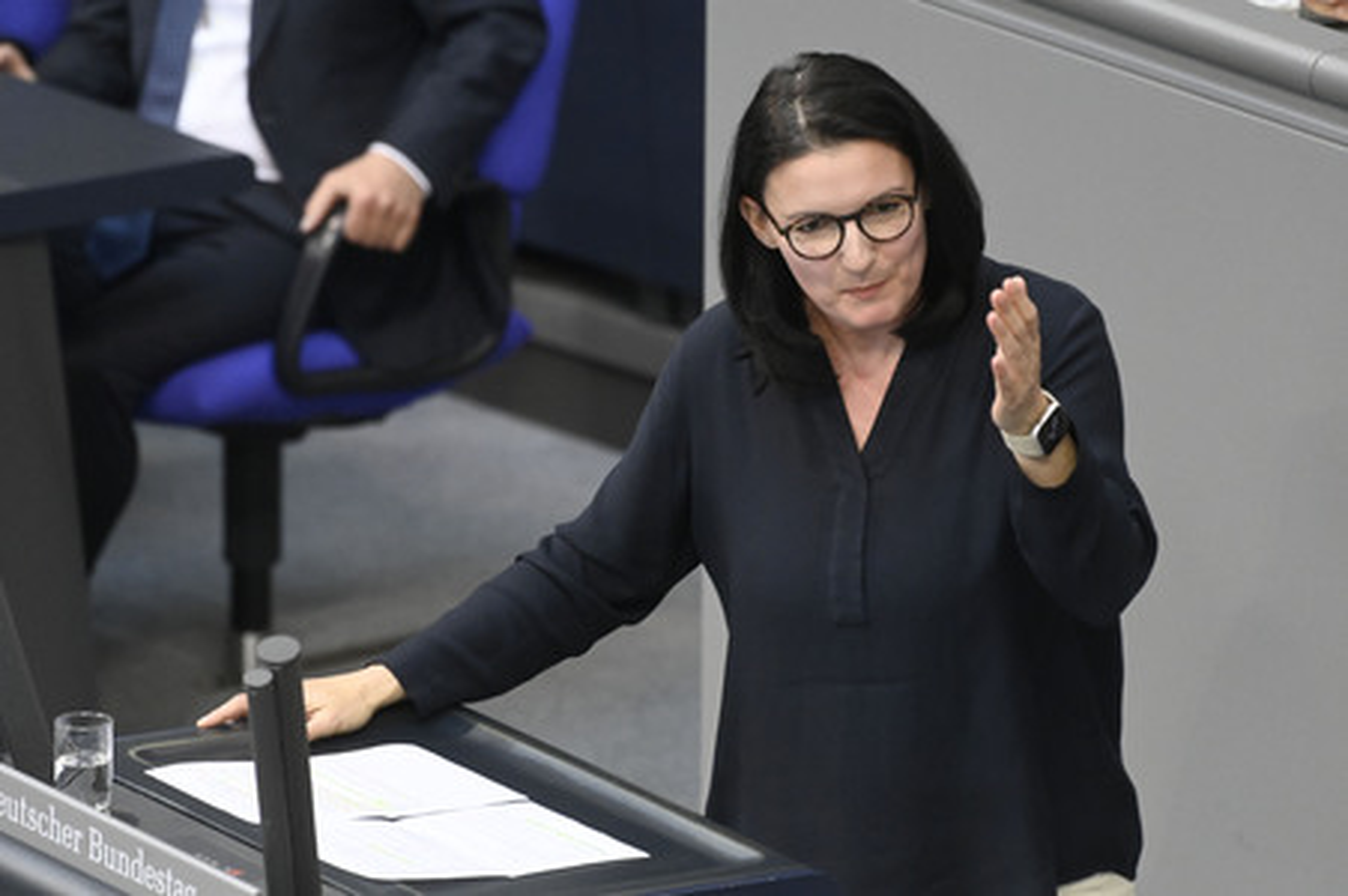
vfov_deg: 3.6
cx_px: 674
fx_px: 14218
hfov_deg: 5.4
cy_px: 448
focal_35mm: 380
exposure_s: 1/400
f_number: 5.6
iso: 10000
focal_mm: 380
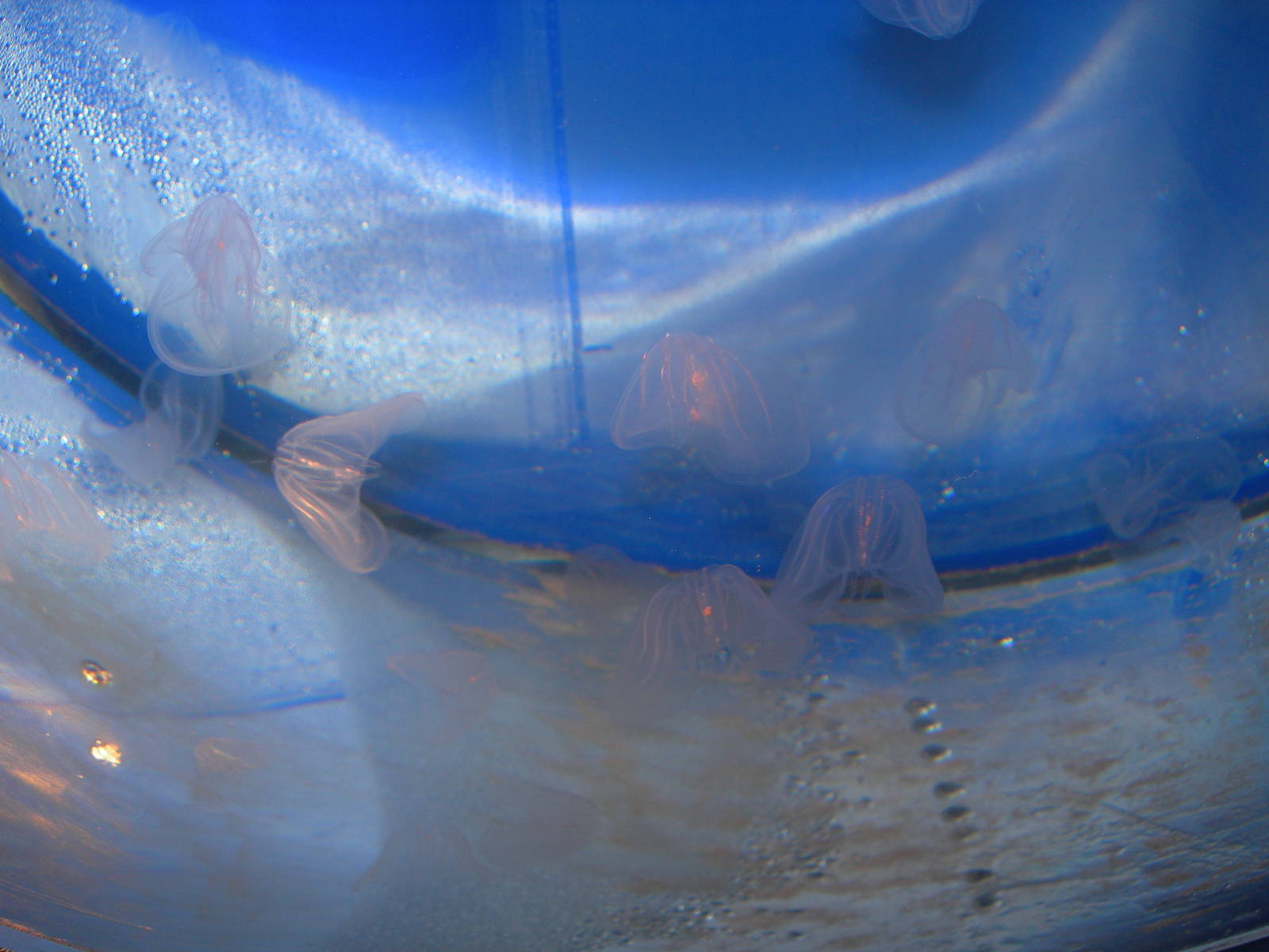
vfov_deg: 37.7
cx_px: 634
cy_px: 476
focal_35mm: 38
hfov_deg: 49.0
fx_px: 1393
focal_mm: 7.8
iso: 50
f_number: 2.8
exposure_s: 1/60.1
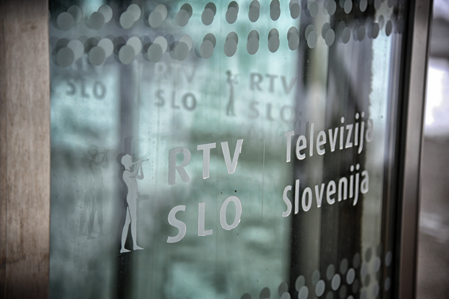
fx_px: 1496
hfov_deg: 17.1
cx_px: 224
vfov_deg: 11.4
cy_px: 150
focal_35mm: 120
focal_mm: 120
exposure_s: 1/800
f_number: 4
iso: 800
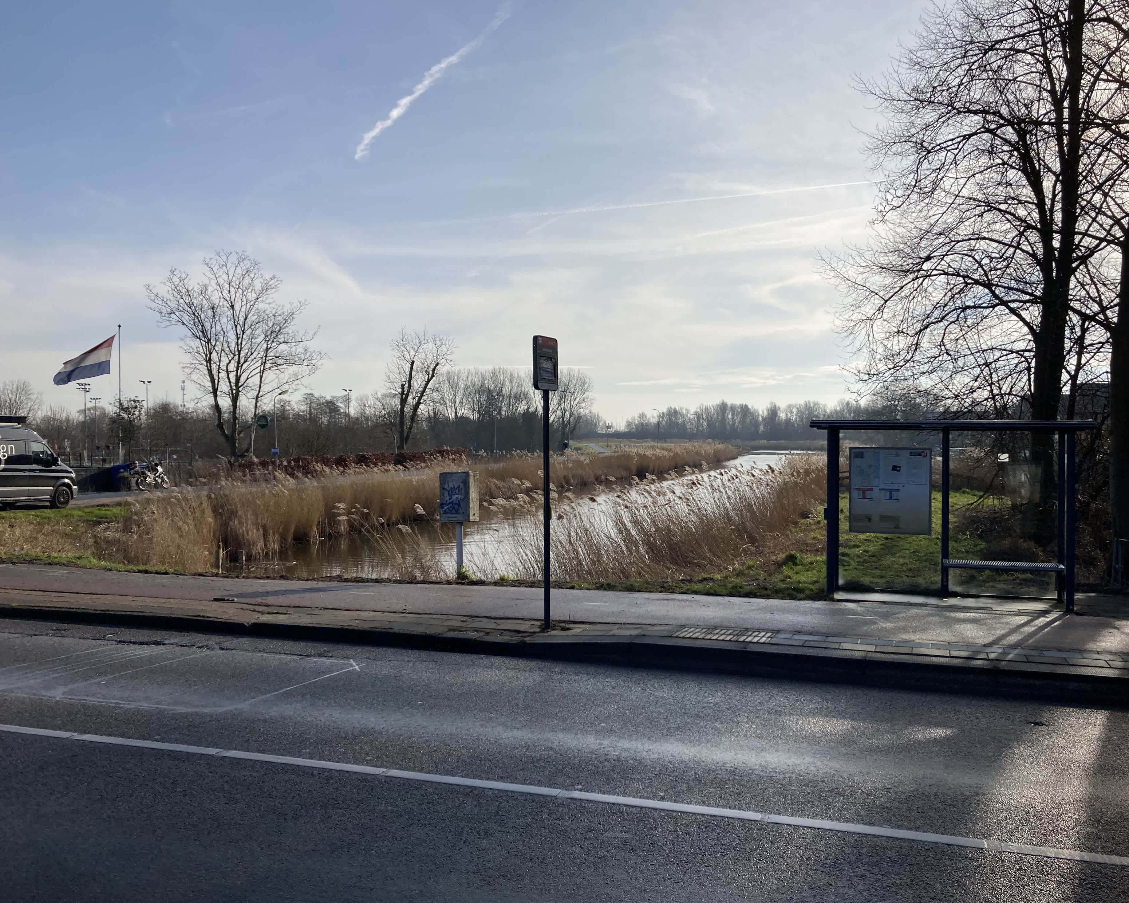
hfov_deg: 58.7
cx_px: 612
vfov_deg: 48.5
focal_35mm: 30
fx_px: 1003
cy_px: 449
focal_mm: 4
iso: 20
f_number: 1.8
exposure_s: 1/4367
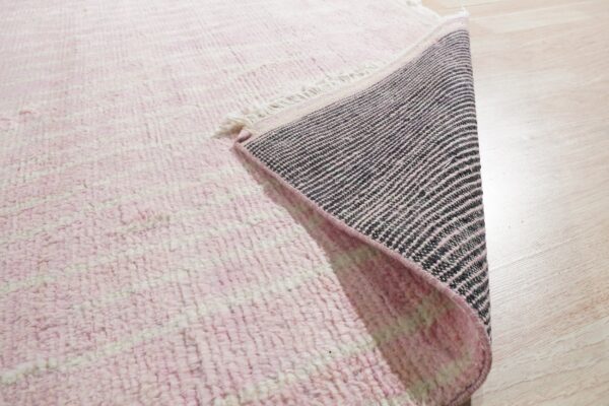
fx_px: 406
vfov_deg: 53.1
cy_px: 203
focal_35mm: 24
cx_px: 304
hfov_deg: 73.7
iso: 800
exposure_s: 1/125
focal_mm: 16
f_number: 5
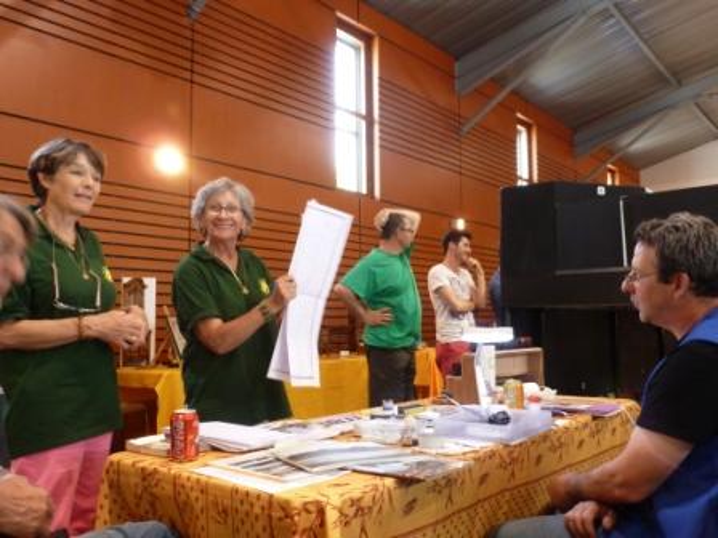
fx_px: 622
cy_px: 269
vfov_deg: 46.8
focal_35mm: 30
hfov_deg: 60.0
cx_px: 359
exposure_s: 1/15
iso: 400
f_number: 3.5
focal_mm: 5.4
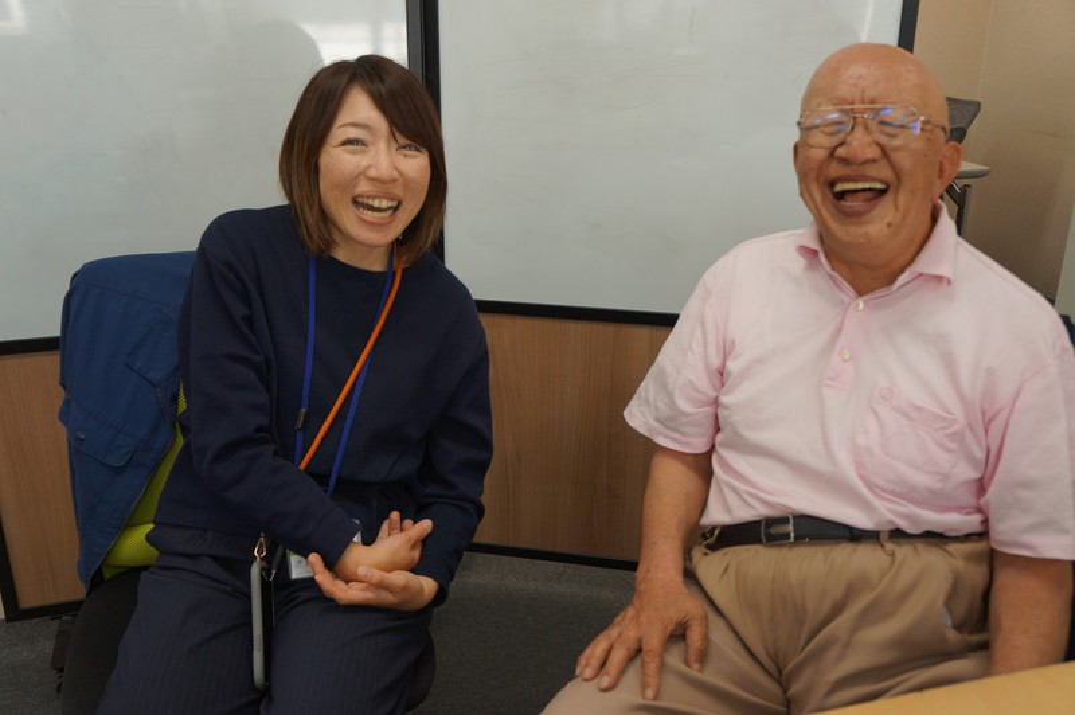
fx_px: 985
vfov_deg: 39.9
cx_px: 538
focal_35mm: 33
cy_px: 358
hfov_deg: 57.3
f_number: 4
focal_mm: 22
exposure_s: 1/160
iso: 500
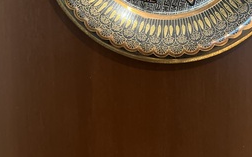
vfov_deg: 24.0
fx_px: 343
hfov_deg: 40.2
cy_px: -20
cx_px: 146
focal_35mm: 50
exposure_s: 1/40
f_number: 1.5
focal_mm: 5.7
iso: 640
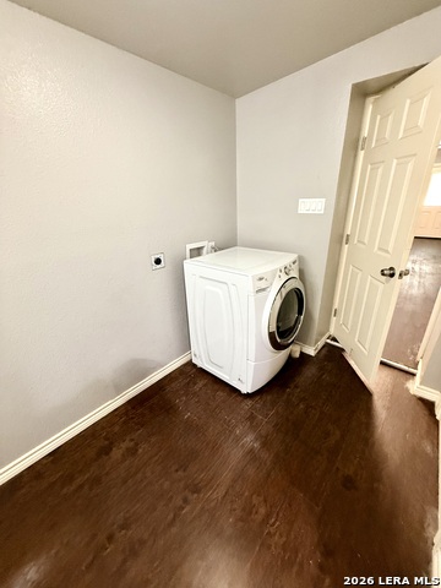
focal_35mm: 14
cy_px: 294
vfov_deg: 102.1
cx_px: 220
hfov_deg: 85.7
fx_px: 238
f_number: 2.2
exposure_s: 1/60
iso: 400
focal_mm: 2.22
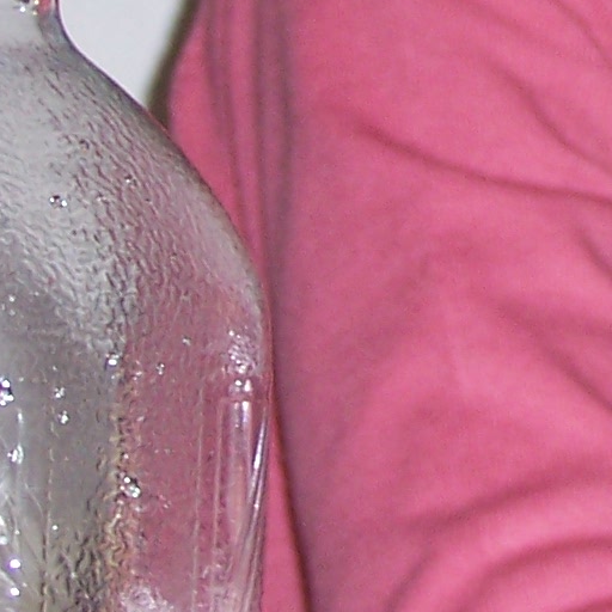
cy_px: -88
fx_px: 6221
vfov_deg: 5.6
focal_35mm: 311
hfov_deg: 5.5
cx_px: 1128
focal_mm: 12
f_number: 3.8
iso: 100
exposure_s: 1/100
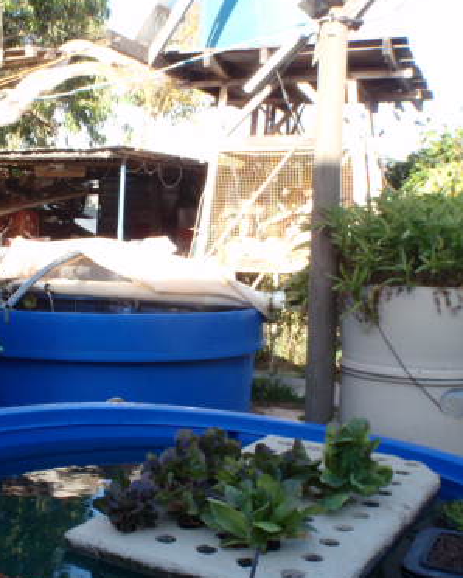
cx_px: 68
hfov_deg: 31.0
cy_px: 287
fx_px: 804
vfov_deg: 39.5
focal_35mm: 47
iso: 64
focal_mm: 5
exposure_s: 1/80
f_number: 4
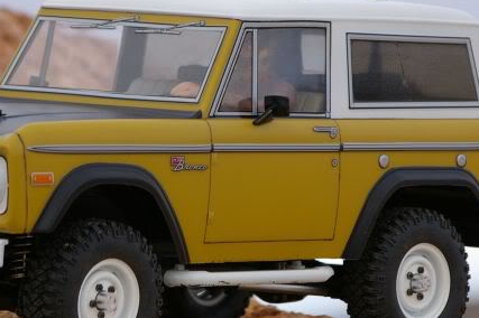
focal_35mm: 351
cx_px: 152
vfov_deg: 3.9
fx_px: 4666
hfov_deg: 5.9
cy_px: 165
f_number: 6.7
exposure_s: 1/350
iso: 200
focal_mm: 125
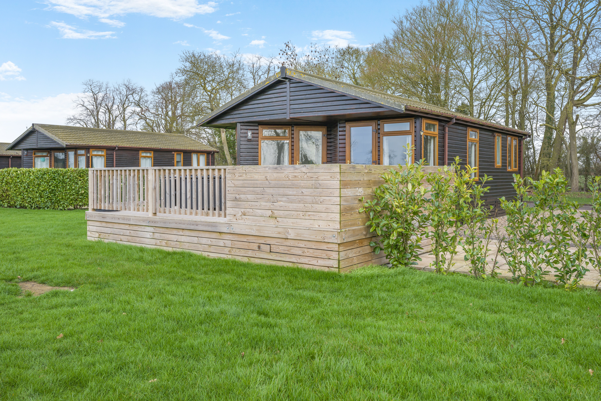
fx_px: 501
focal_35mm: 30
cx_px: 300
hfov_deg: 61.9
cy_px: 200
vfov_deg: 43.6
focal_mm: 30
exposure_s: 1/60
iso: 100
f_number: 11
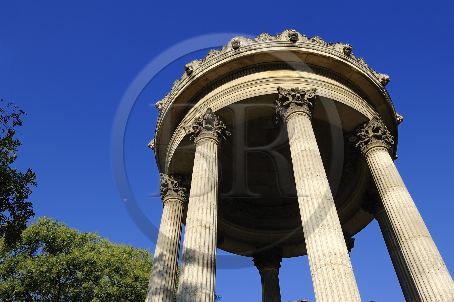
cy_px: 151
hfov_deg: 58.8
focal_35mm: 32
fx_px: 403
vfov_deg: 41.0
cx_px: 227
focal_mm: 32
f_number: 11
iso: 200
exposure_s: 1/200
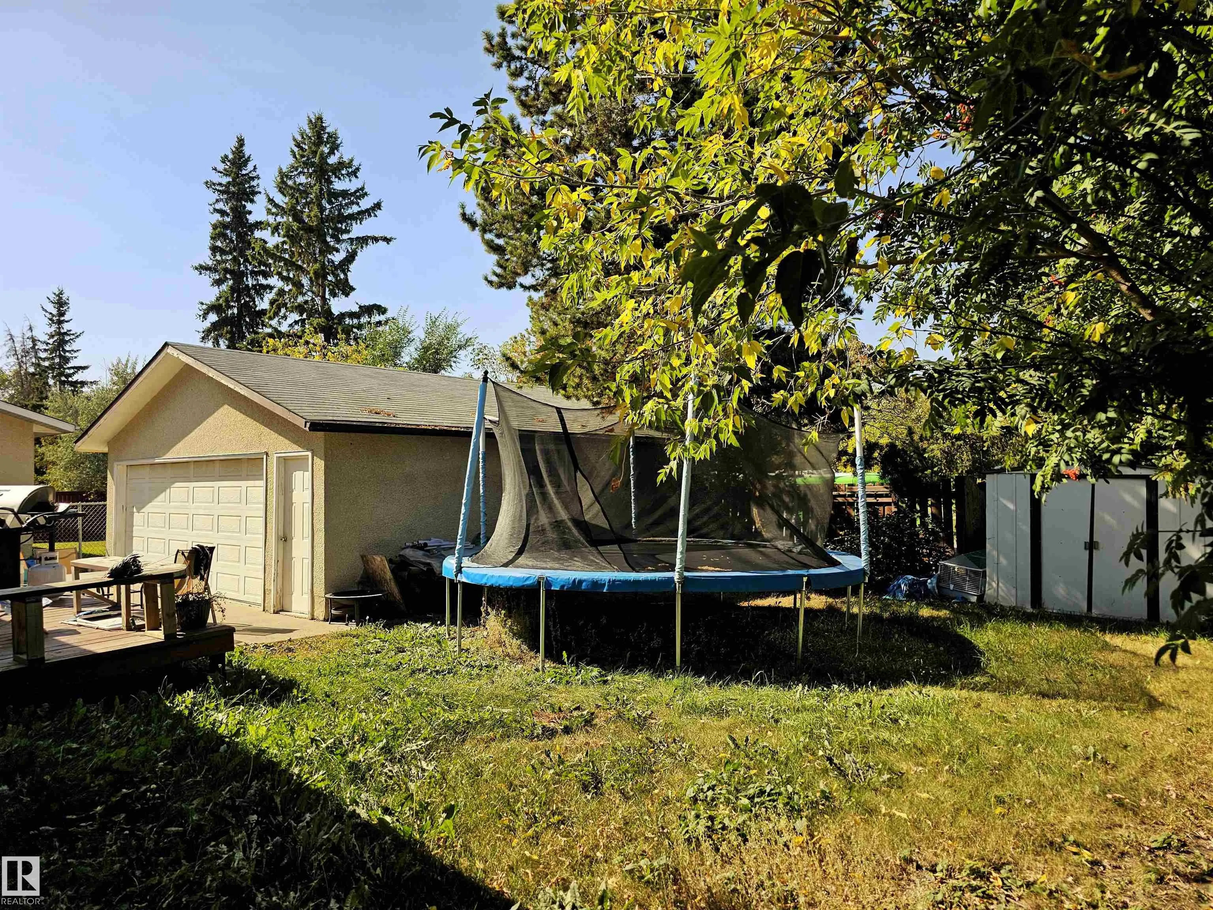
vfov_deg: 58.9
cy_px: 455
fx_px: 806
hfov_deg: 73.9
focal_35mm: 23
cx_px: 606
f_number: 1.7
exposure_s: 1/535
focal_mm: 6.3
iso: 10
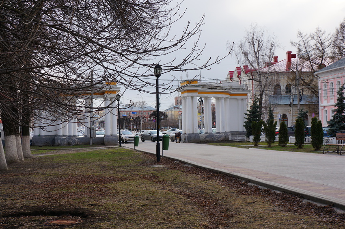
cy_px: 114
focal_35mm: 63
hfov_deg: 32.0
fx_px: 603
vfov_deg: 21.5
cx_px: 172
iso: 100
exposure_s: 1/125
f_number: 7.1
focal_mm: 42
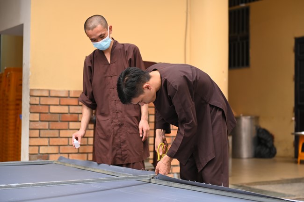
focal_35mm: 70
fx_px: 591
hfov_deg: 28.9
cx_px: 152
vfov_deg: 19.4
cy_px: 101
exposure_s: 1/80
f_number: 3.5
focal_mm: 70
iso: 250
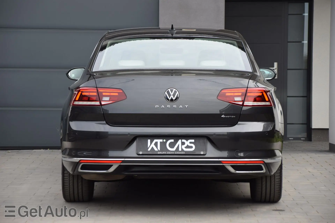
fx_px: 1200
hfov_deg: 15.9
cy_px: 112
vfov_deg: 10.6
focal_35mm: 129
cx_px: 168
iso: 320
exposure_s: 1/400
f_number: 5.3
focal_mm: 86
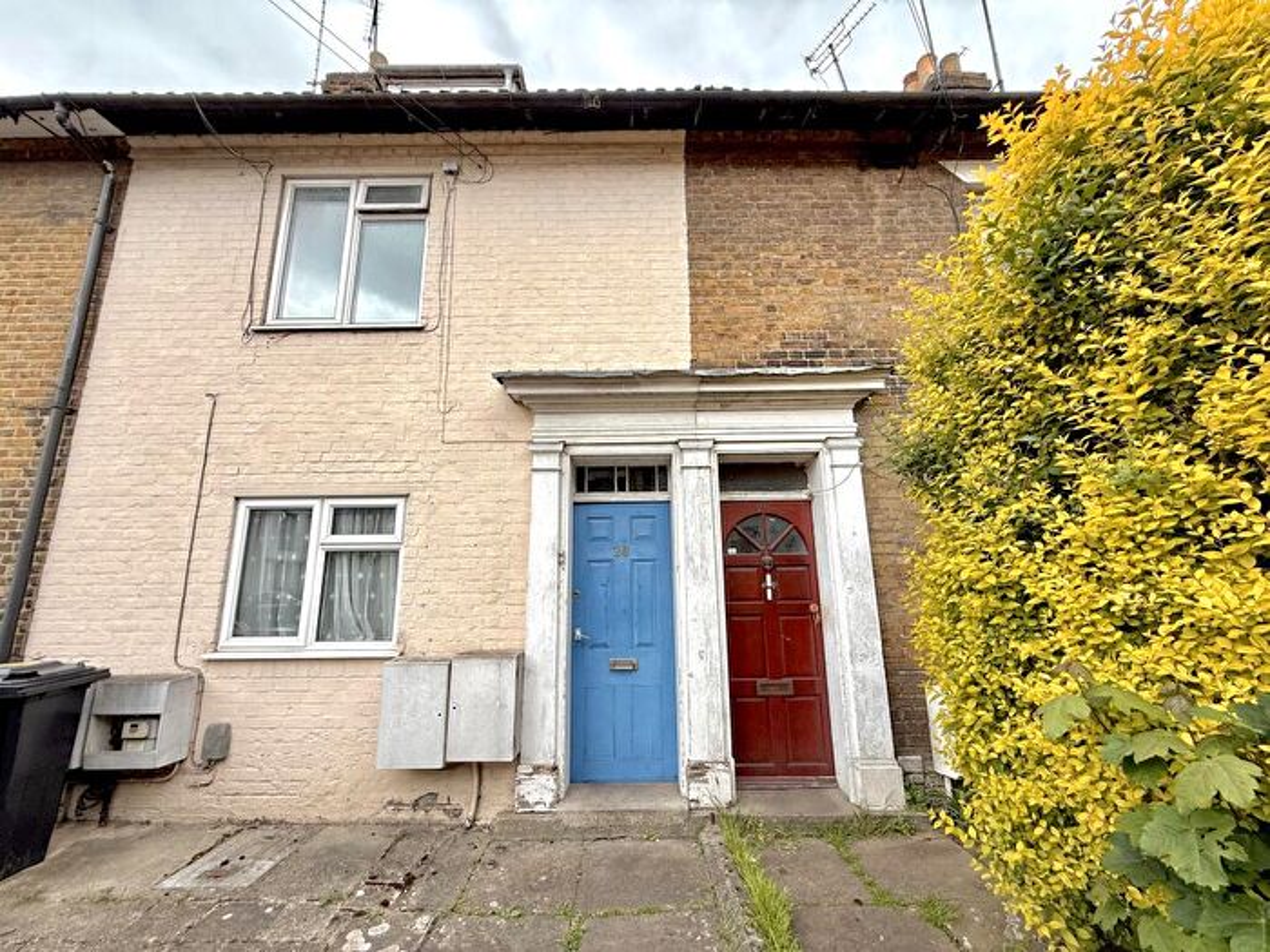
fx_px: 514
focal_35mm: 14
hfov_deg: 102.1
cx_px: 635
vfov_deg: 85.7
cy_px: 476
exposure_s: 1/180
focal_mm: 2.22
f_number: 2.2
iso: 50
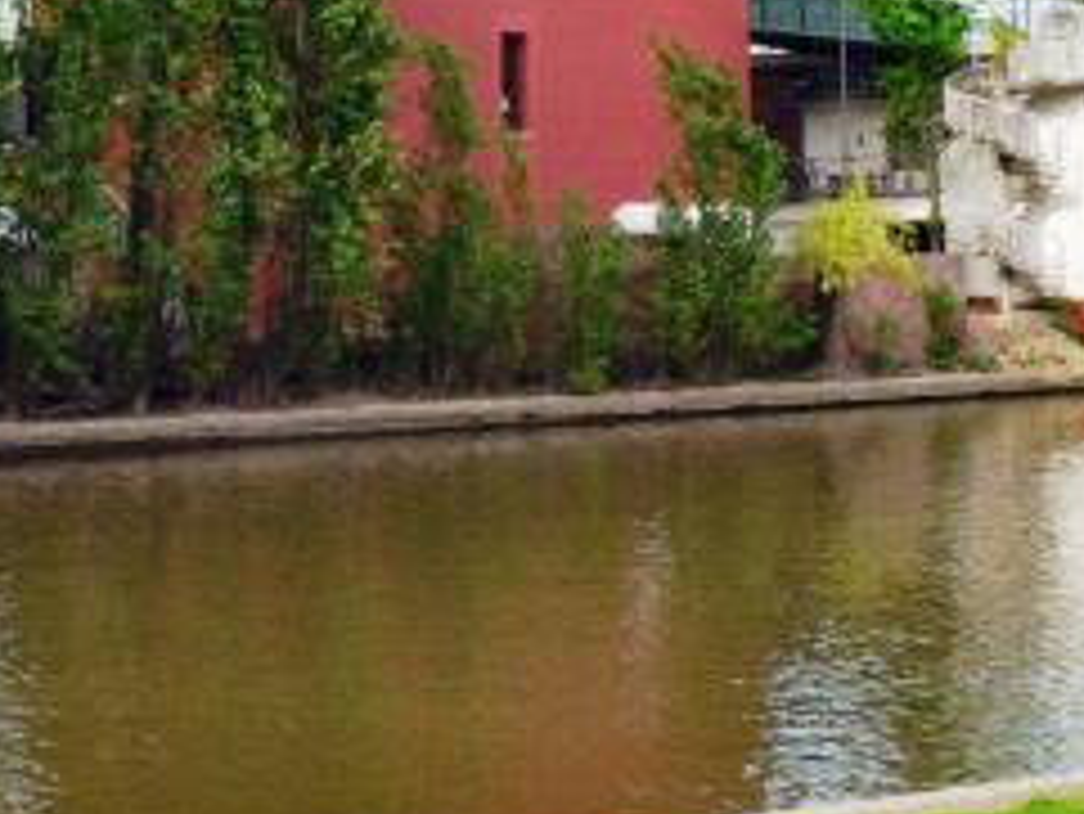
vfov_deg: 18.2
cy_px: 81
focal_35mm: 80
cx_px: 418
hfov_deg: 24.3
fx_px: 2506
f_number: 8
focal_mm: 7.1
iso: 400
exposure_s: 1/320
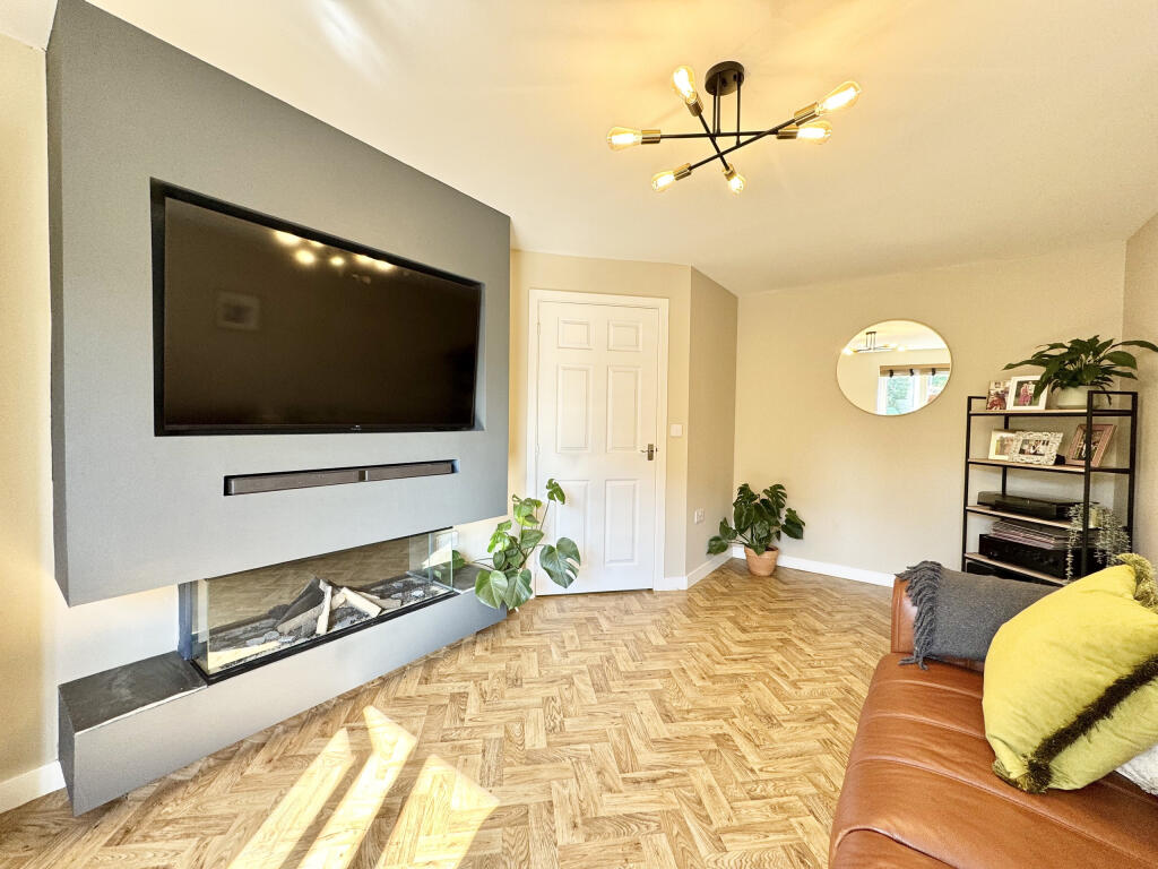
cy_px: 434
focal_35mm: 14
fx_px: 468
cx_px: 579
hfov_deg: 102.1
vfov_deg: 85.7
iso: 100
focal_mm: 2.22
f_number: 2.2
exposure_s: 1/99
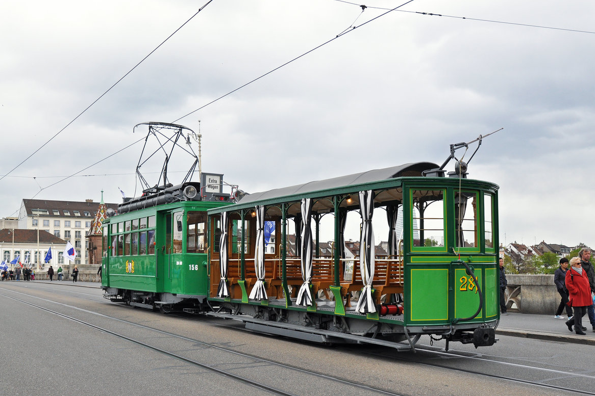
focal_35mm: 37
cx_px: 293
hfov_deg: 51.9
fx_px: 611
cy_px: 201
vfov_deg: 35.9
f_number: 5.6
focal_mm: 24
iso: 400
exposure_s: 1/1000
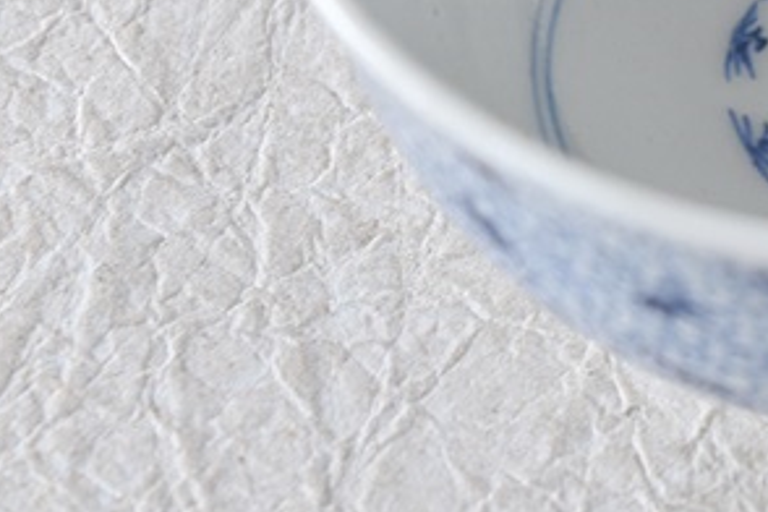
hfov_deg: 9.1
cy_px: -119
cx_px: 883
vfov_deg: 6.1
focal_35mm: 224
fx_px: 4786
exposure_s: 1/10
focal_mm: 55
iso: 400
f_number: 5.6
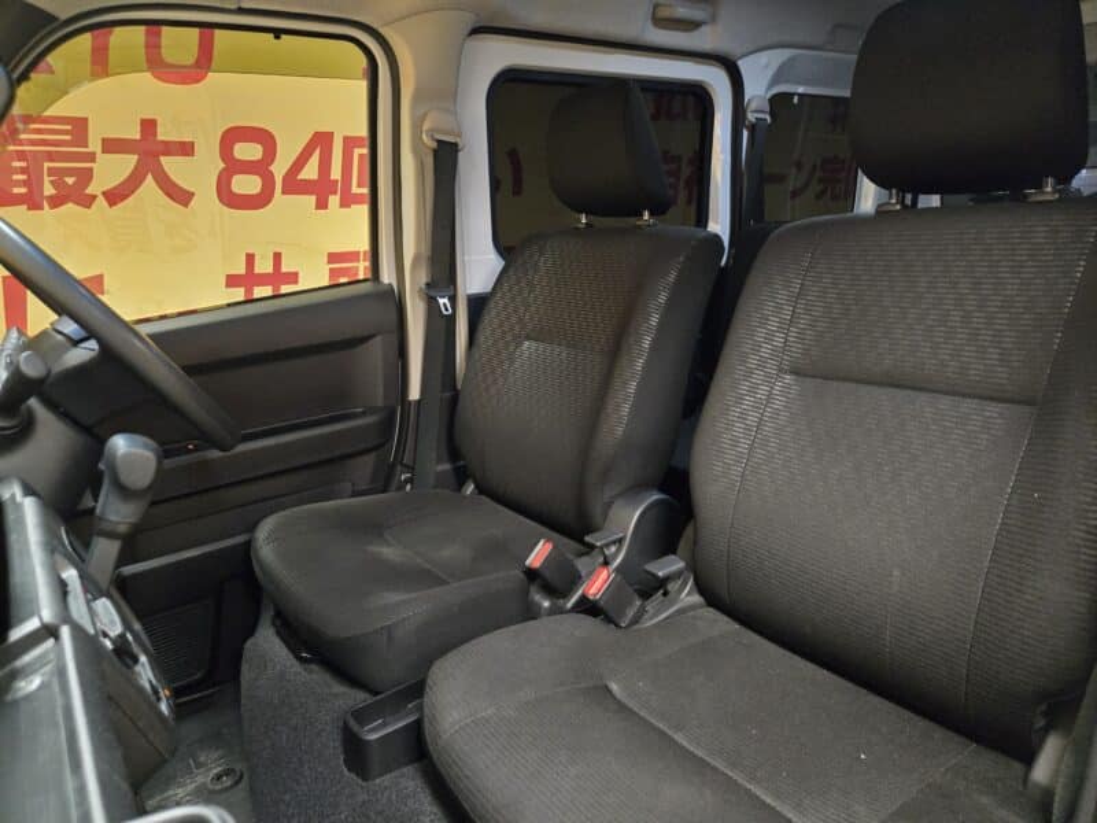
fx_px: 729
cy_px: 412
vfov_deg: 58.9
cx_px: 548
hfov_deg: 73.9
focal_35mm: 23
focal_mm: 5.4
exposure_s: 1/100
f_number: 1.8
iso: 2000
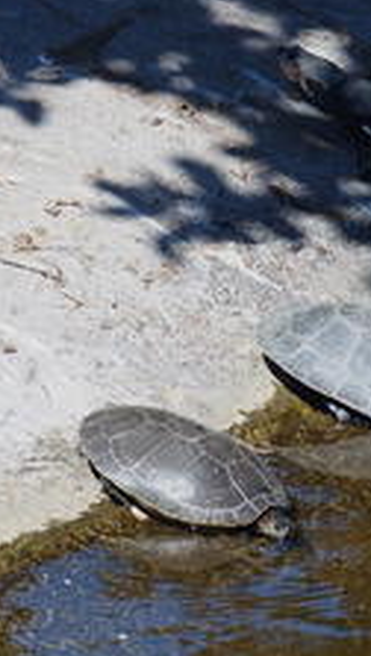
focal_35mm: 483
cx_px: 68
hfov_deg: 2.5
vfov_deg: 4.5
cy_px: 388
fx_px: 8418
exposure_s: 1/800
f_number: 3.5
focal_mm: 46.7
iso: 100
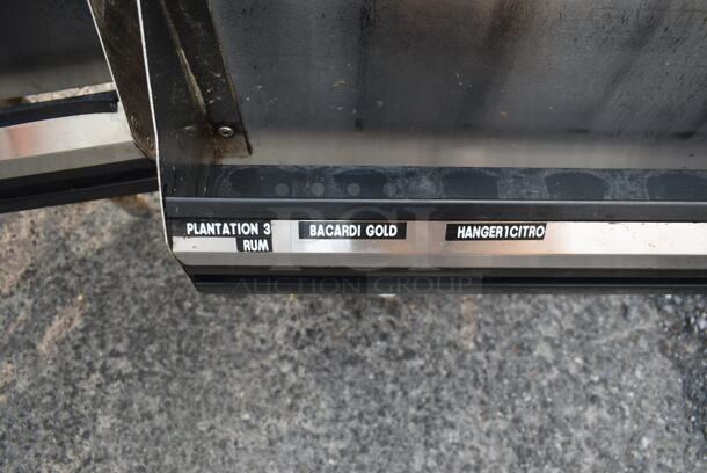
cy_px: 236
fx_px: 531
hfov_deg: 67.3
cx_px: 354
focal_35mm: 27
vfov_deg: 48.0
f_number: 5
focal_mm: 18
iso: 100
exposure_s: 1/100
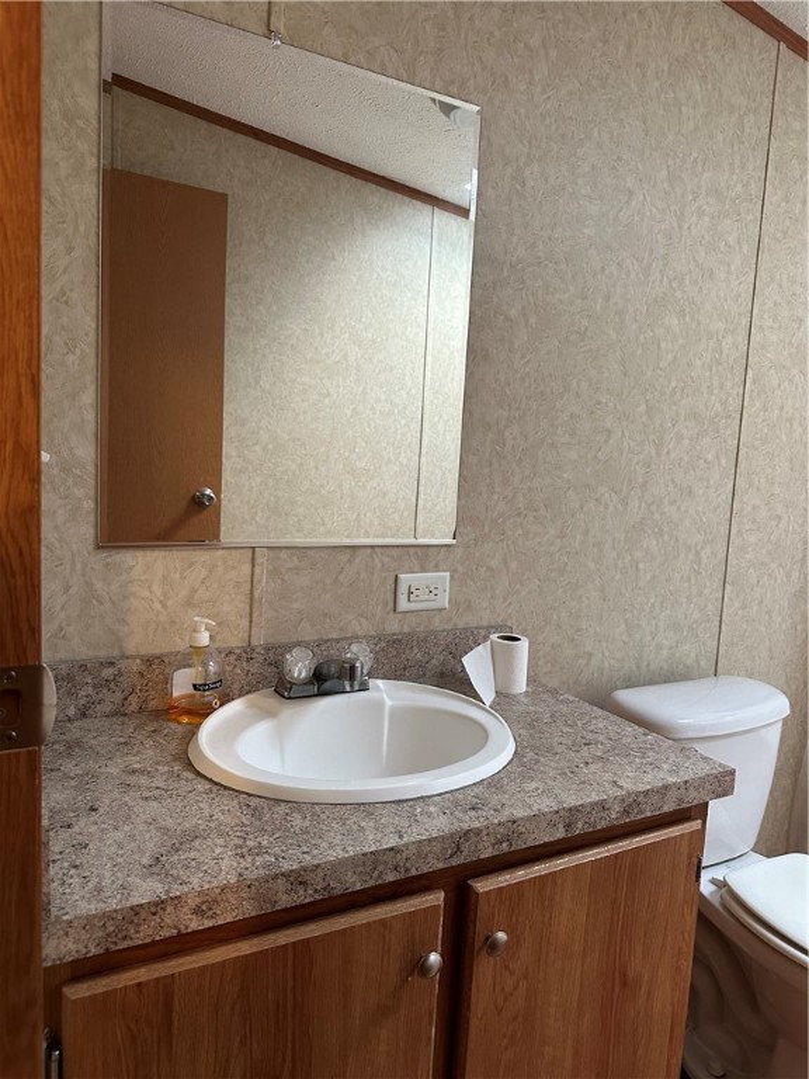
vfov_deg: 71.6
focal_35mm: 24
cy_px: 540
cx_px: 404
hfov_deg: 56.8
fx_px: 748
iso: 320
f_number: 1.78
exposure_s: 1/60
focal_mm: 6.86
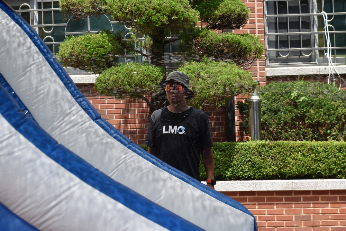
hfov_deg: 17.5
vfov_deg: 11.7
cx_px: 173
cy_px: 116
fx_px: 1125
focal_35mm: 117
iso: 200
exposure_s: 1/250
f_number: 8
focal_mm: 78
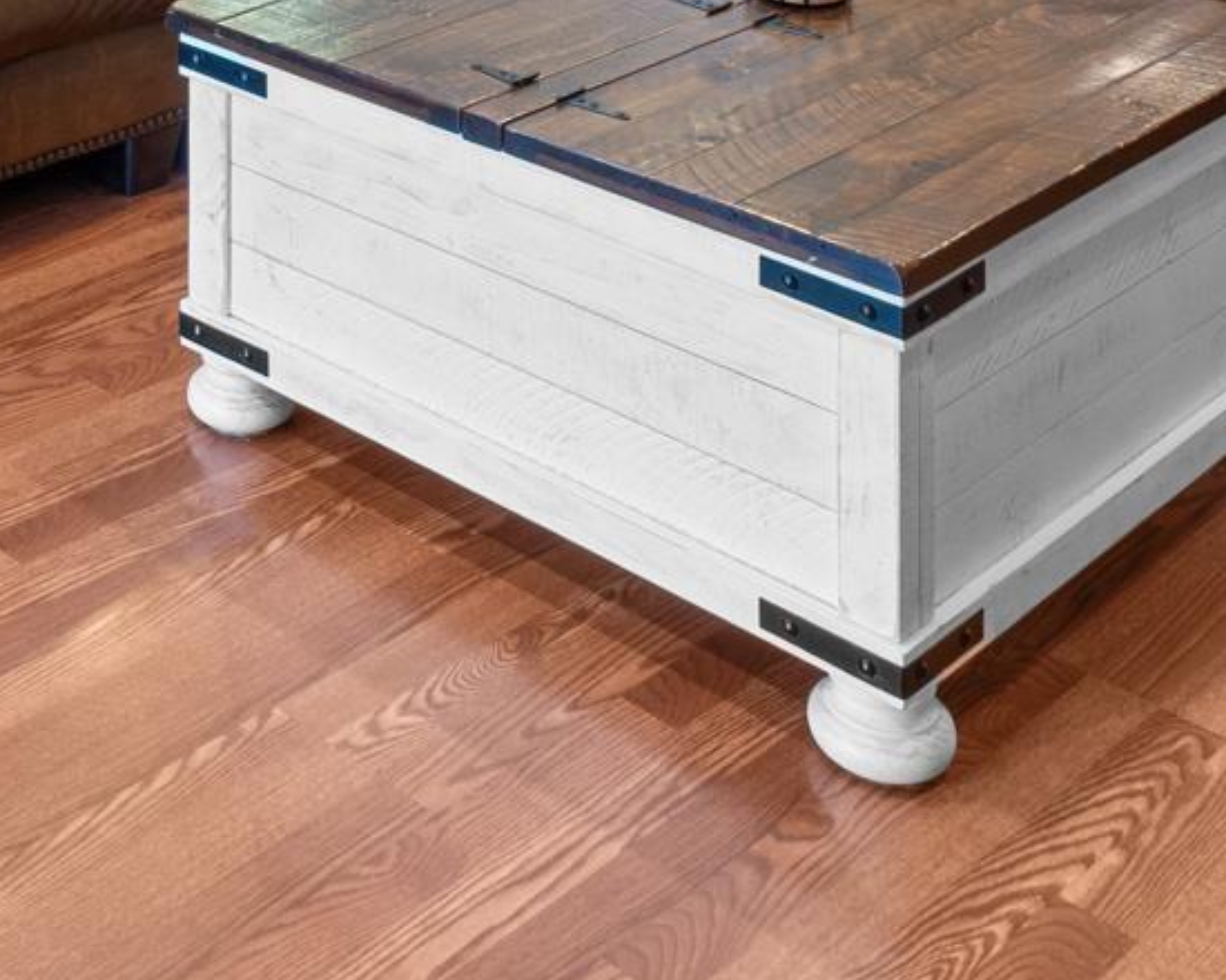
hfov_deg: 28.3
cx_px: 94
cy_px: -781
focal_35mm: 64
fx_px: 2322
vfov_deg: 18.6
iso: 200
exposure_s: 1.6
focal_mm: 10
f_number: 9
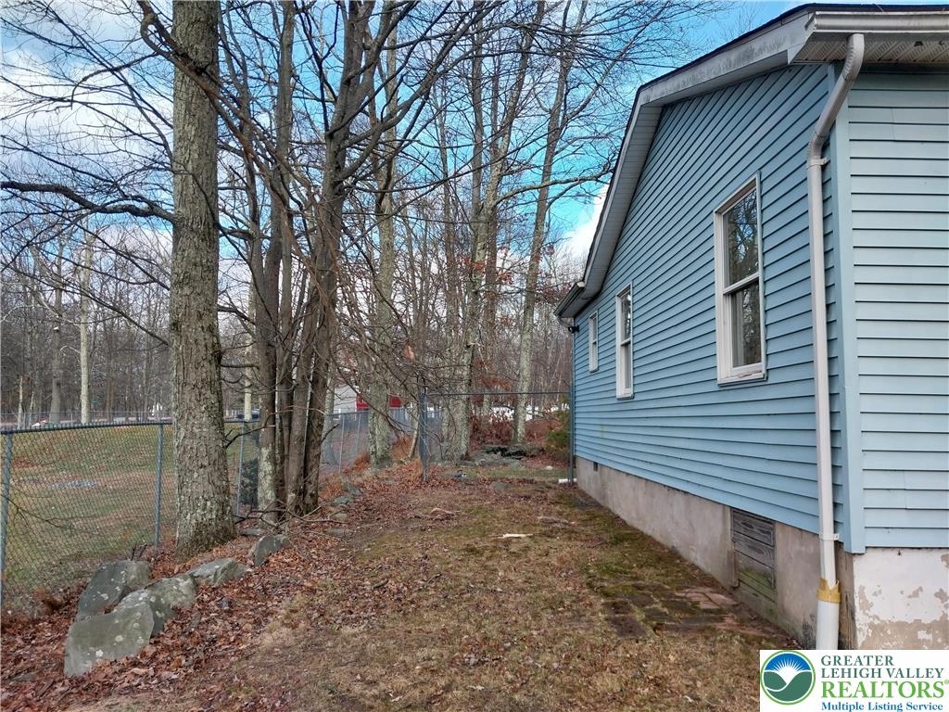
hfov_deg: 67.3
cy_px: 356
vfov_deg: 53.1
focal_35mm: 26
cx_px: 474
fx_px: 713
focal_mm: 4
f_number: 1.8
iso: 20
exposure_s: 1/169
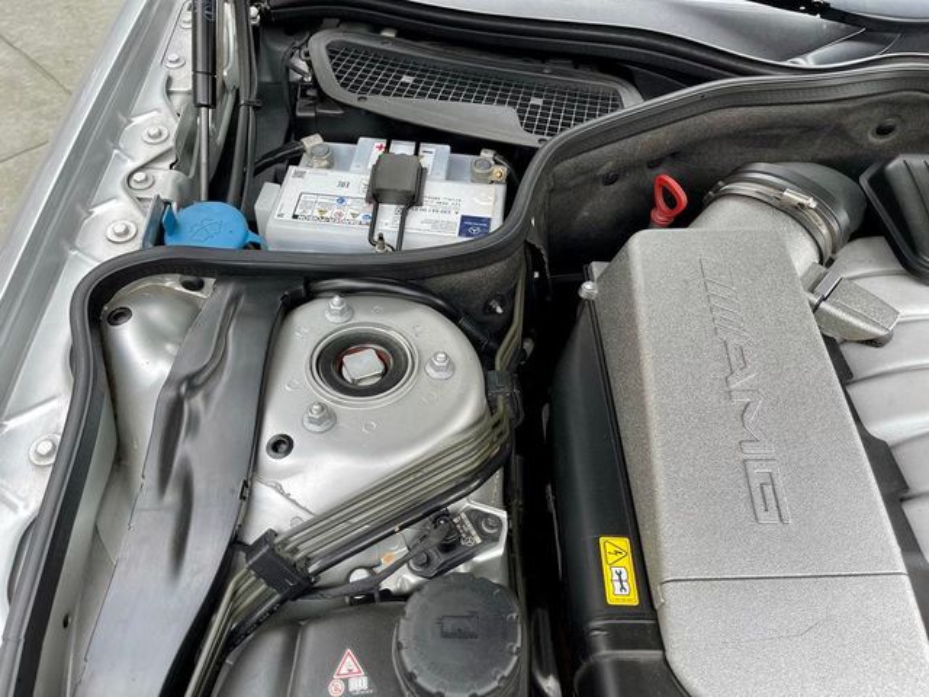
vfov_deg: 53.1
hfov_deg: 67.3
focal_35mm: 26
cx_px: 464
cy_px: 348
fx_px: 698
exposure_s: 1/301
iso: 32
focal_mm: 5.1
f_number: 1.6
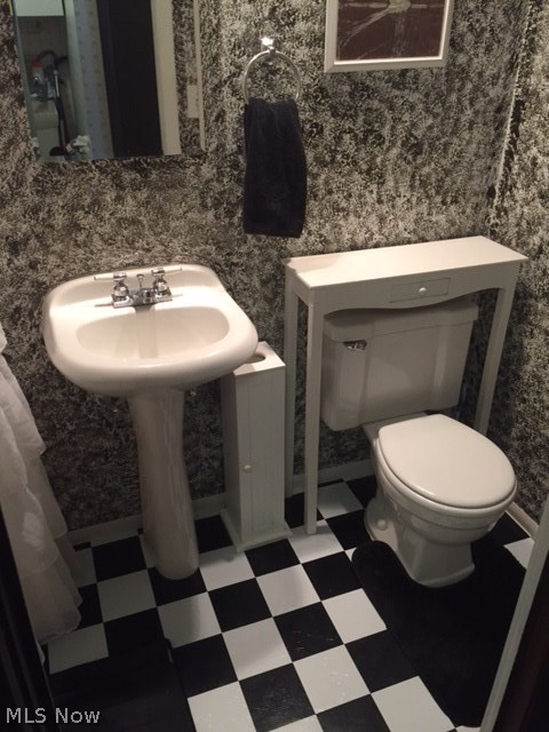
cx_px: 274
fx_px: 613
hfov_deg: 48.2
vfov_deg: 61.7
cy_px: 366
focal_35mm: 29
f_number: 2.2
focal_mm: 4.15
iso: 160
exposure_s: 1/33
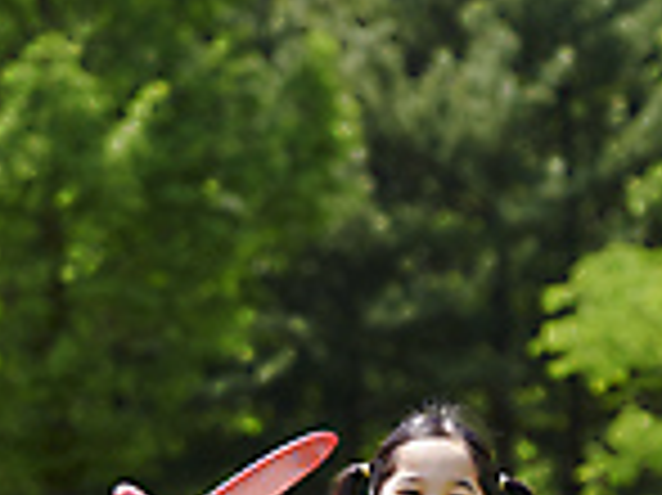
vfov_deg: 6.7
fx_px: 4204
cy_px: 486
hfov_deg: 9.0
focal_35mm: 220
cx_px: 563
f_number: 2.8
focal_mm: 70
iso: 200
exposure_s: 1/2000
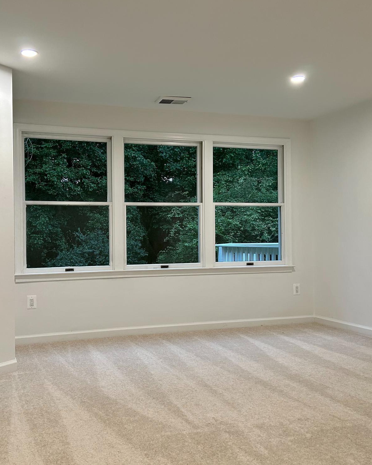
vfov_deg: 51.5
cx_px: 123
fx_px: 482
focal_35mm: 35
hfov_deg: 41.7
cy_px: 232
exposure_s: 1/120
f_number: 1.5
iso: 125
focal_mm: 5.7
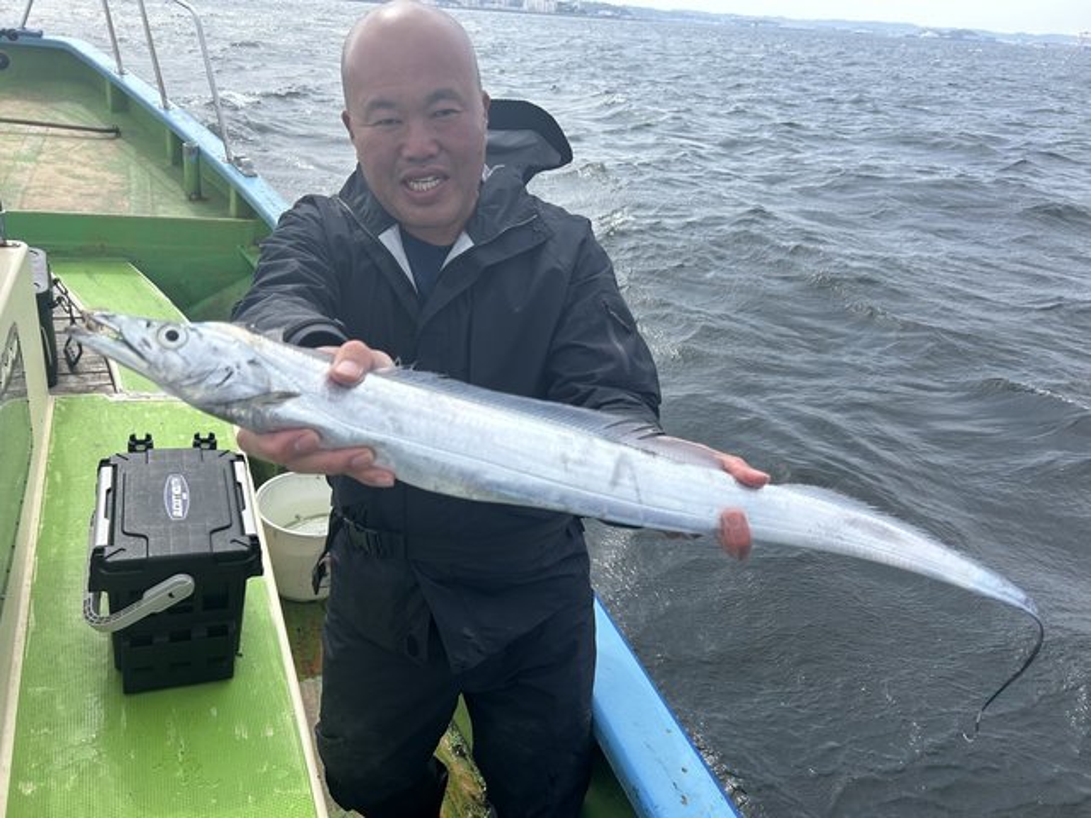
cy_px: 409
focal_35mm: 26
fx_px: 819
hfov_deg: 67.3
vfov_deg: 53.1
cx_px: 546
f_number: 1.5
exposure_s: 1/2841
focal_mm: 5.7
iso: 50
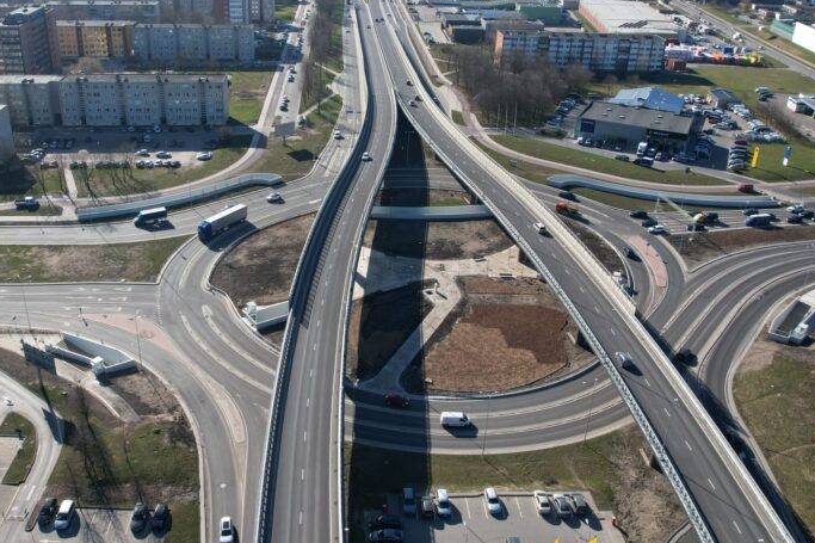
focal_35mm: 33
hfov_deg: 57.1
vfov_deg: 39.9
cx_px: 364
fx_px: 747
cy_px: 233
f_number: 2.8
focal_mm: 8.38
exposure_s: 1/1250
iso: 100
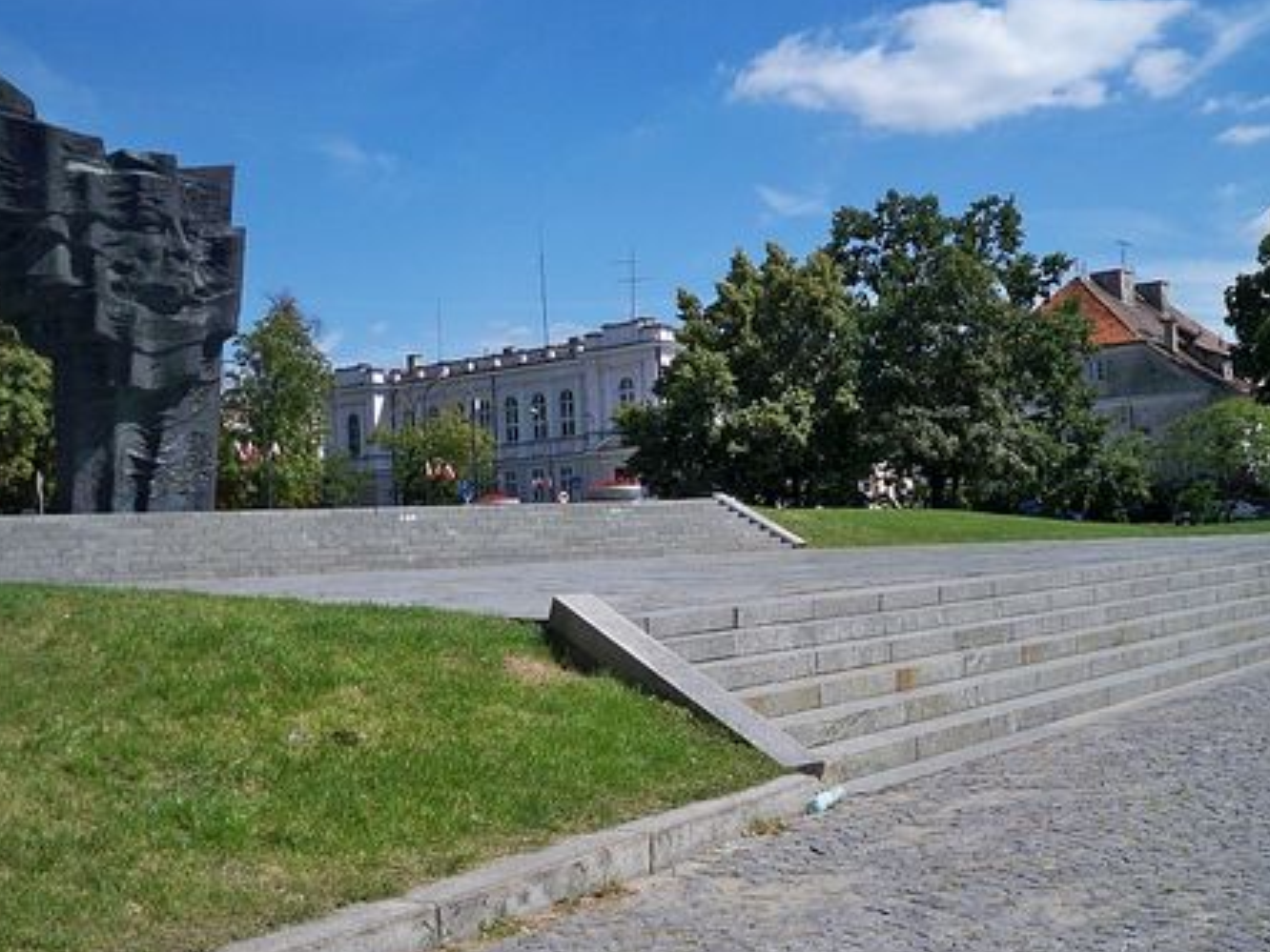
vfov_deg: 34.3
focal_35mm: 42
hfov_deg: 44.7
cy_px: 457
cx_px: 579
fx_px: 1541
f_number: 8.7
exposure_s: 1/200
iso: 80
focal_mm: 6.3
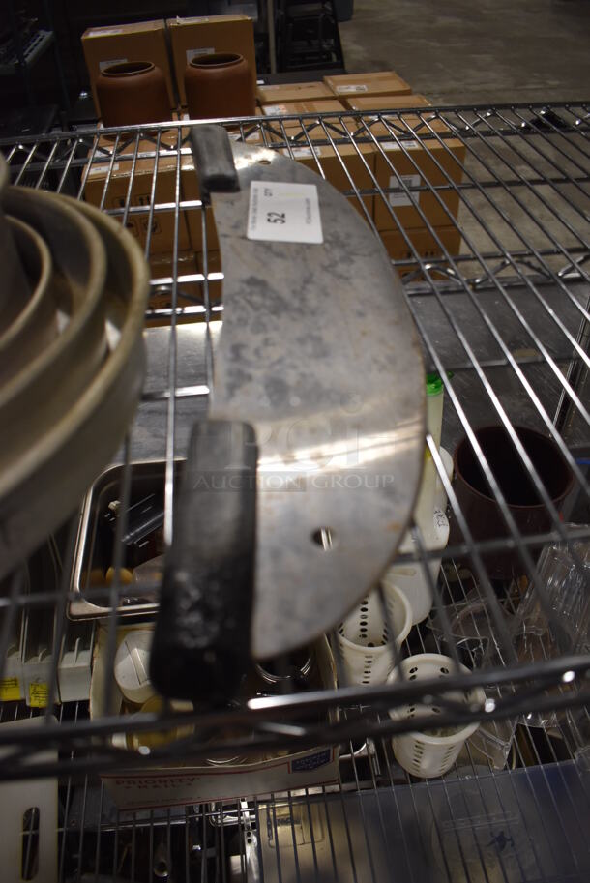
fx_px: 663
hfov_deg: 48.0
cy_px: 442
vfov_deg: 67.3
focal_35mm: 27
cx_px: 295
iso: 800
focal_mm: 18
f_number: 3.5
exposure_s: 1/200
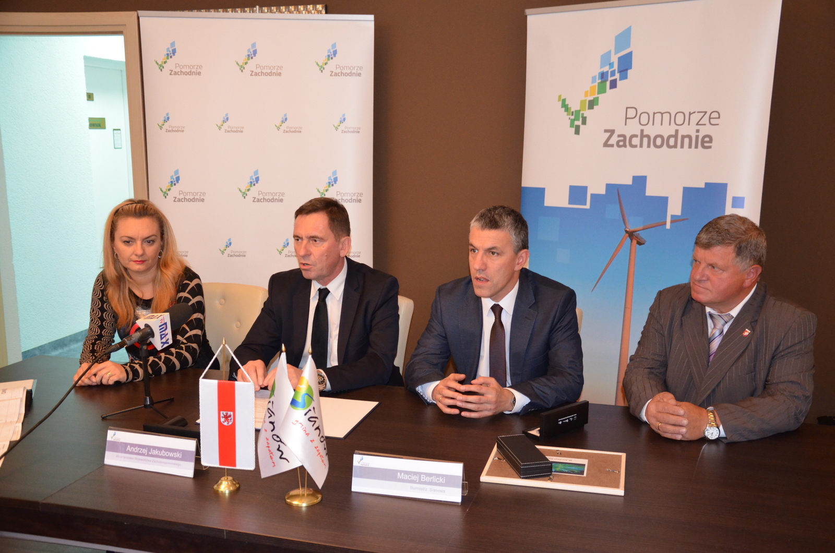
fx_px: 833
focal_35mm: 36
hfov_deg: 53.2
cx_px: 418
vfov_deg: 36.7
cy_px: 276
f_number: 3.8
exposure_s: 1/60
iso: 2000
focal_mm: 24
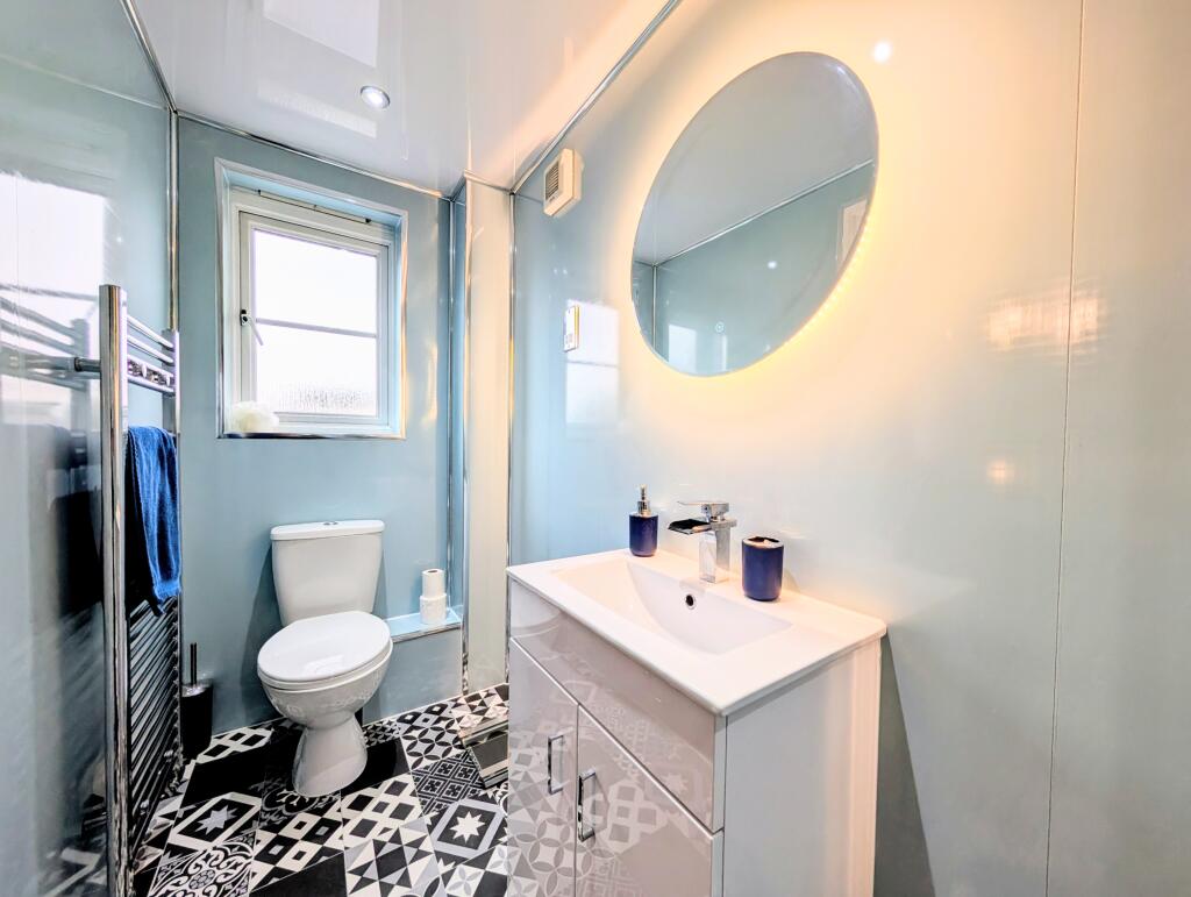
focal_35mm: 12
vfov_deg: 94.6
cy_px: 448
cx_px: 596
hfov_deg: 110.5
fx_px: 413
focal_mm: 2.02
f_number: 1.7
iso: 46
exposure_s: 1/208
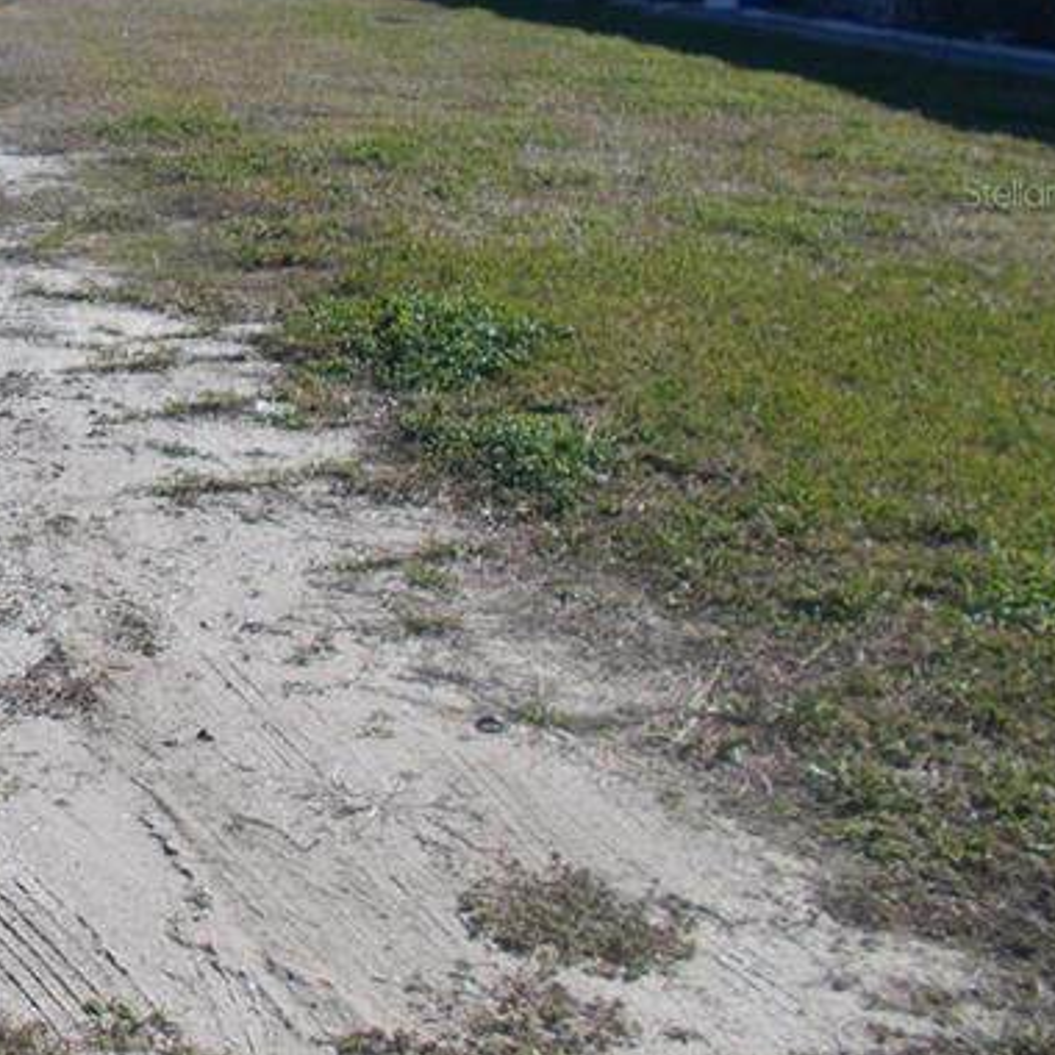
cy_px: 192
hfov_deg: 24.4
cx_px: -292
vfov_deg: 27.1
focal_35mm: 62
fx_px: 2138
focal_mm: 4.6
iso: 80
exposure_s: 1/200
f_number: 8
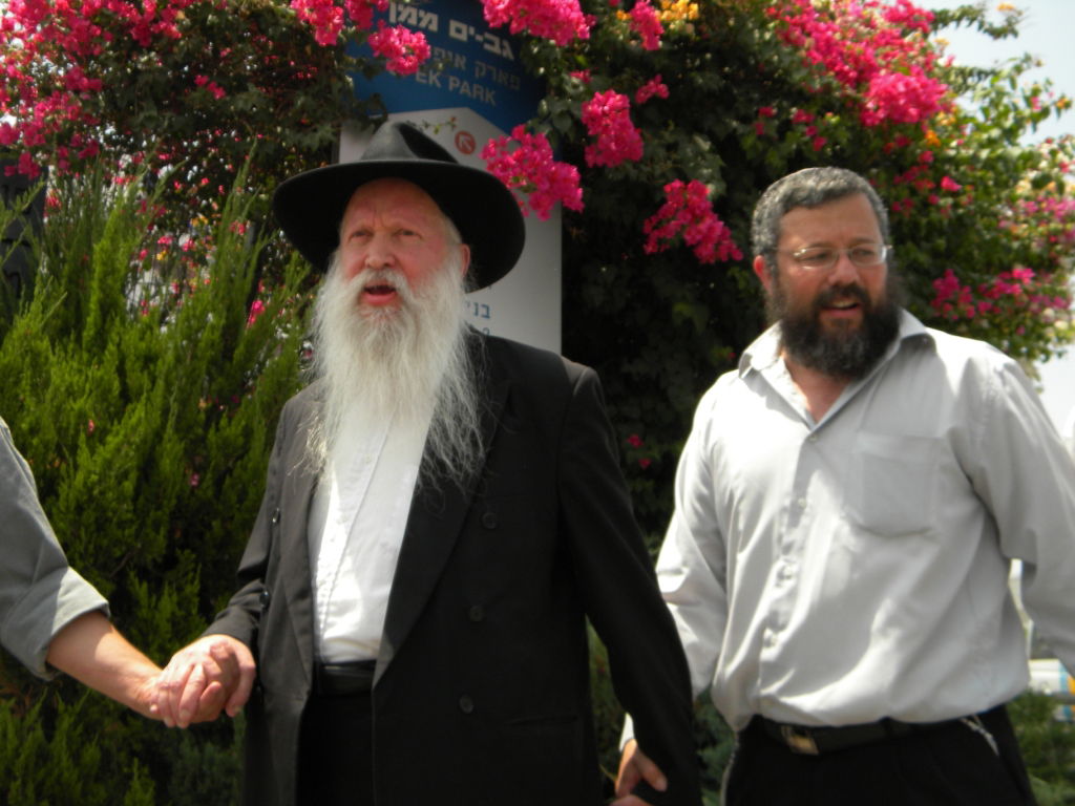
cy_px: 403
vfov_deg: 35.1
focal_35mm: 41
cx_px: 538
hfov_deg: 45.8
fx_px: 1273
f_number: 3.8
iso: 80
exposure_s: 1/545
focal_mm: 7.3
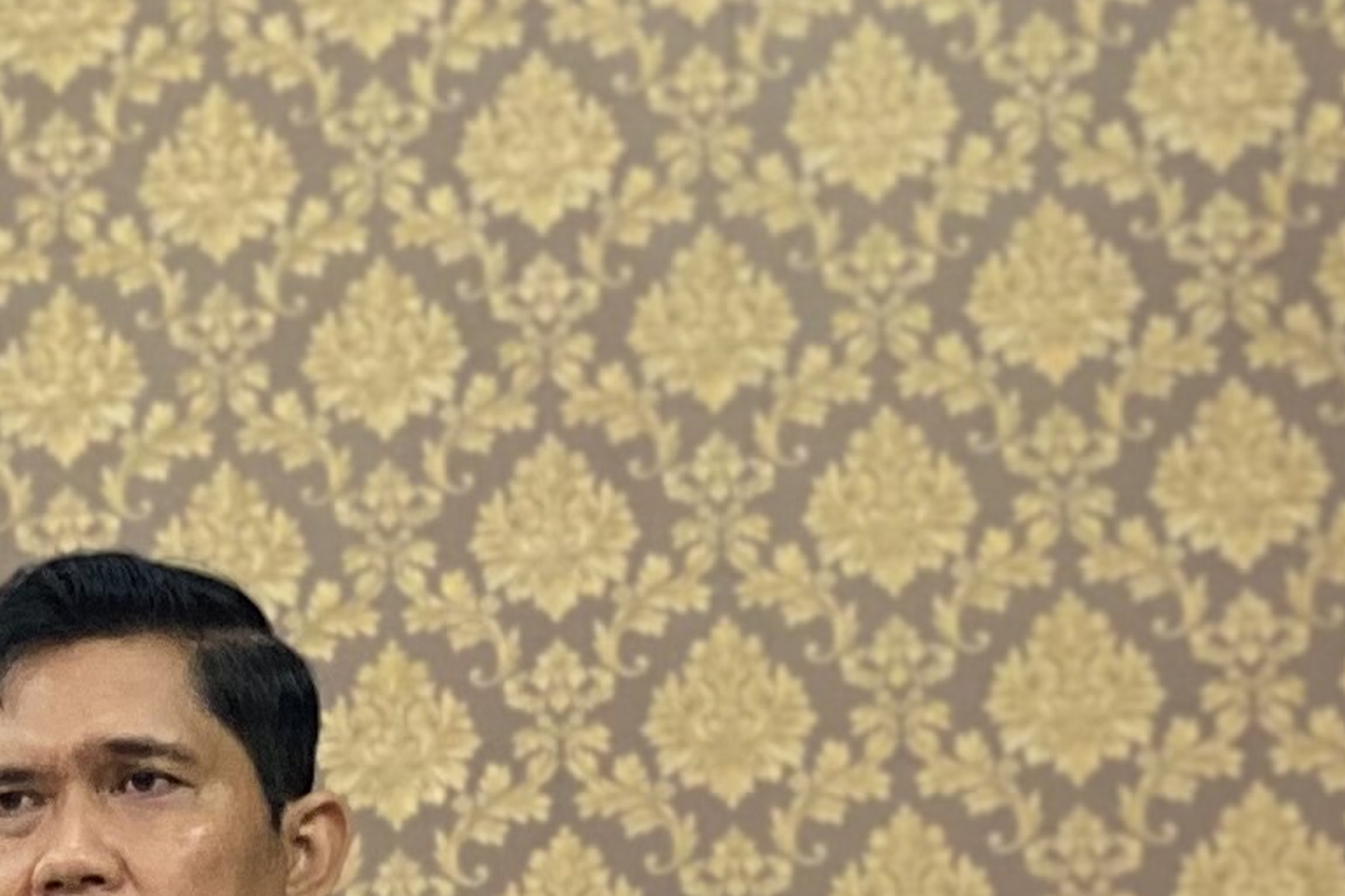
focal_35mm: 142
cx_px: 391
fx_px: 5305
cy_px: 751
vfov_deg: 9.6
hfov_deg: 14.4
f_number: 1.8
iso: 500
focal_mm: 4.25
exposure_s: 1/33
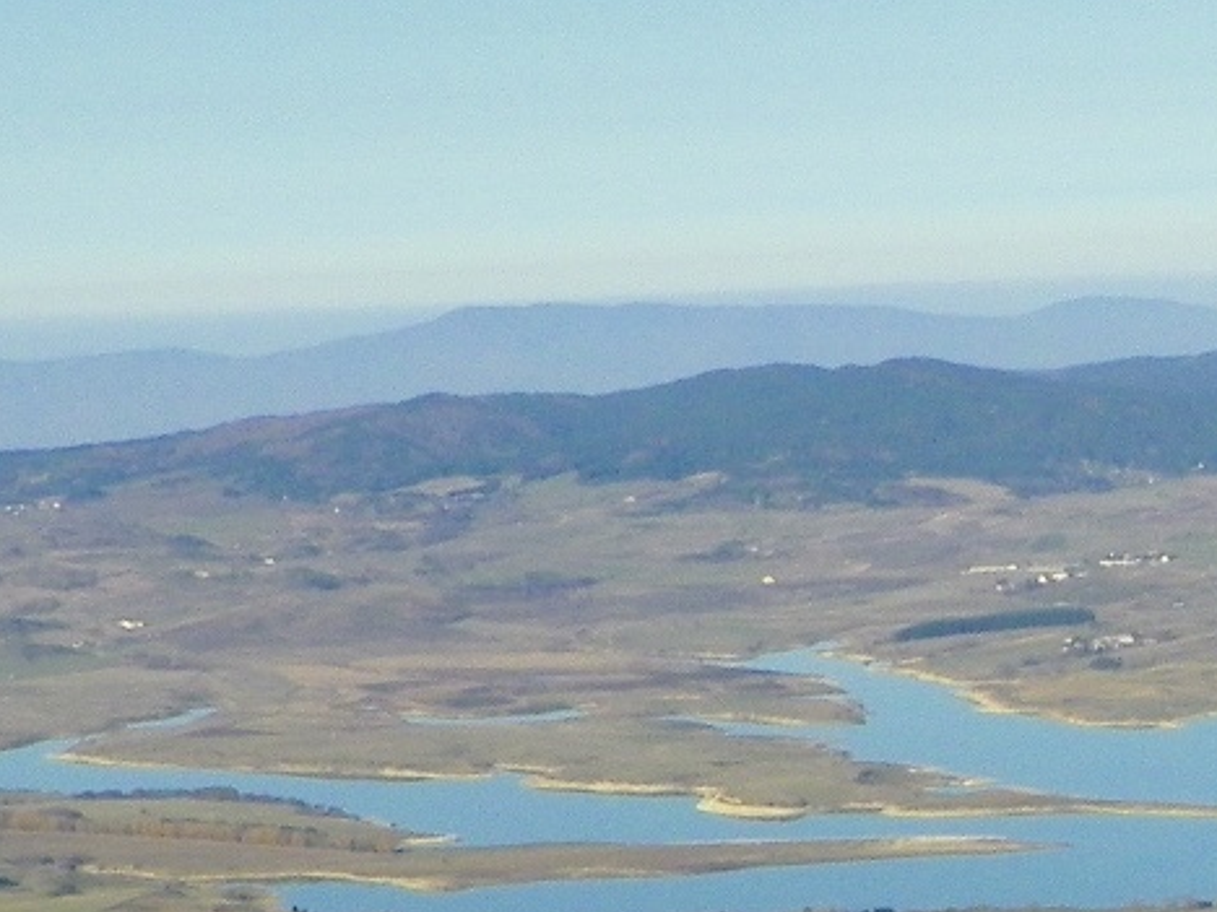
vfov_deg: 7.9
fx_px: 6610
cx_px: 1703
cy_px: 865
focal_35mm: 188
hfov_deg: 10.2
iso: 64
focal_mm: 7.3
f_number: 5.6
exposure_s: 1/400
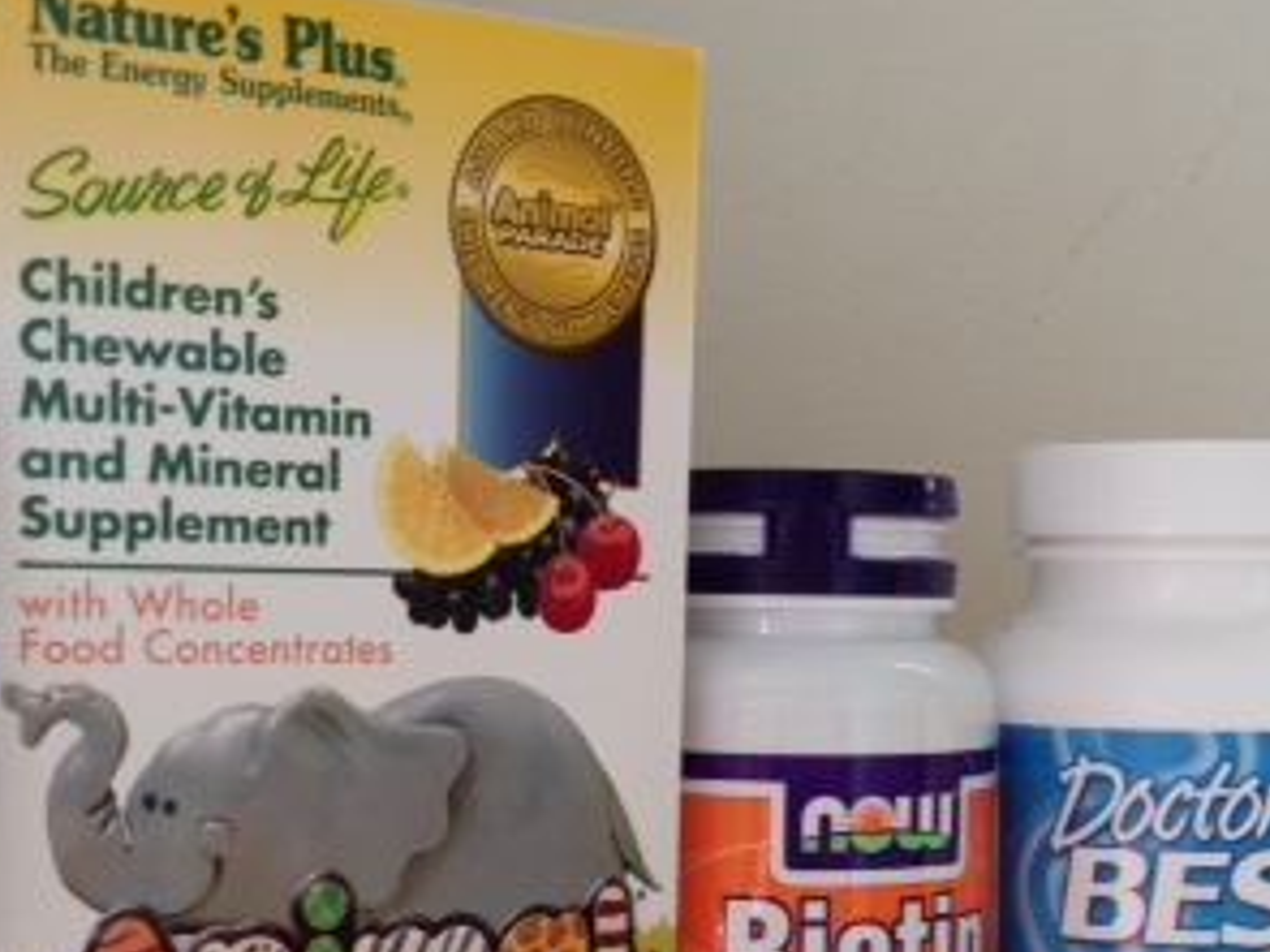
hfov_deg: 25.6
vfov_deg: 19.2
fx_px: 2787
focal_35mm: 76
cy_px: 737
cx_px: 758
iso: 50
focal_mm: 4.28
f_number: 2.4
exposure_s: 1/24
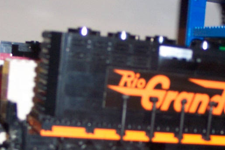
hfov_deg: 18.8
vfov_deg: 12.7
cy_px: 120
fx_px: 668
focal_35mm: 107
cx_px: 197
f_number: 3.4
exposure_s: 1/45
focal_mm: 10.7
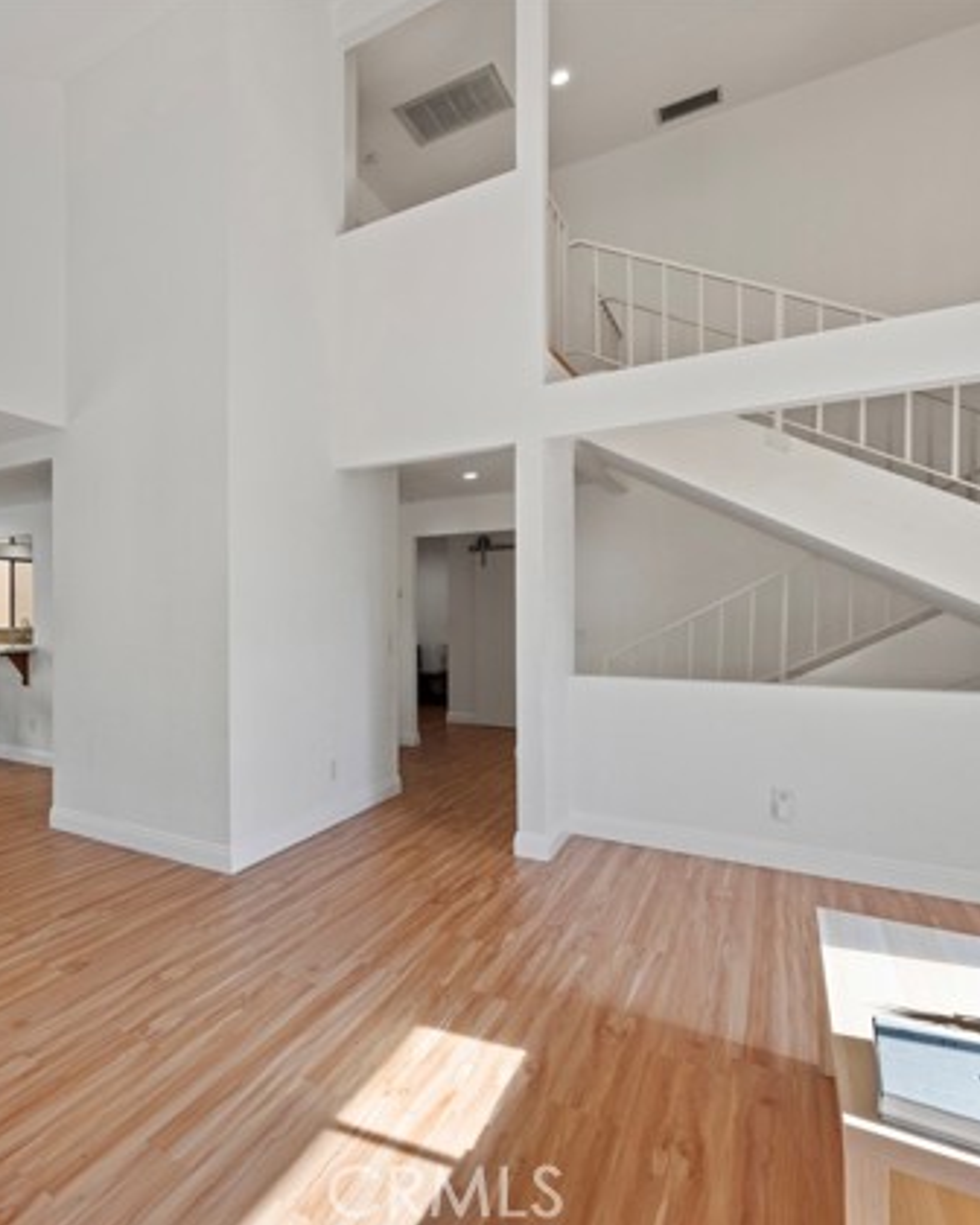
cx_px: 149
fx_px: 725
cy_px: 612
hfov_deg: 60.5
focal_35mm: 20
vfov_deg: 80.4
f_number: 9.5
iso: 200
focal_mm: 14
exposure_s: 1/10
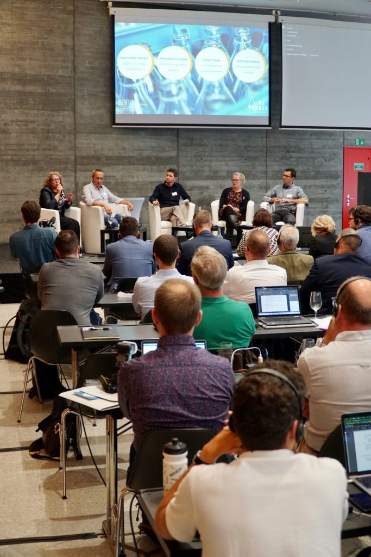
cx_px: 186
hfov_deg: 29.9
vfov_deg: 43.6
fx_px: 695
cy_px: 278
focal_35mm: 45
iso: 2000
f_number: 4
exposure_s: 1/160
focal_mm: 30
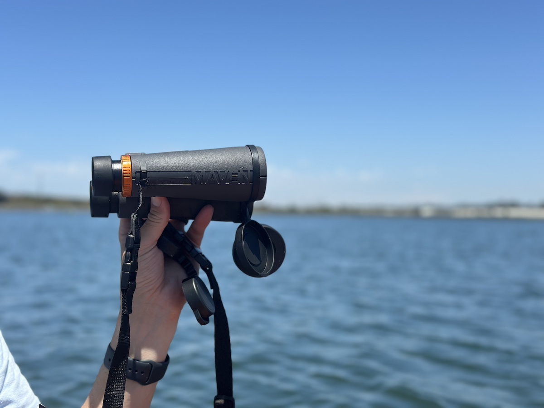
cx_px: 272
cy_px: 204
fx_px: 754
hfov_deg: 39.7
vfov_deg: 30.3
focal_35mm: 48
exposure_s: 1/6211
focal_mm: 6.86
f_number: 1.78
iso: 80
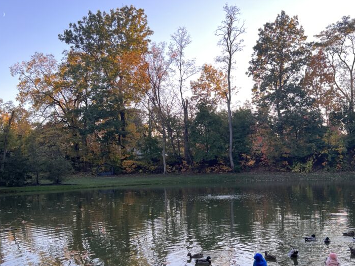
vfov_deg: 37.1
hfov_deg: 48.4
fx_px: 390
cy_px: 185
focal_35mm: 38
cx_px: 228
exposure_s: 1/187
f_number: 1.5
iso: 40
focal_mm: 5.7
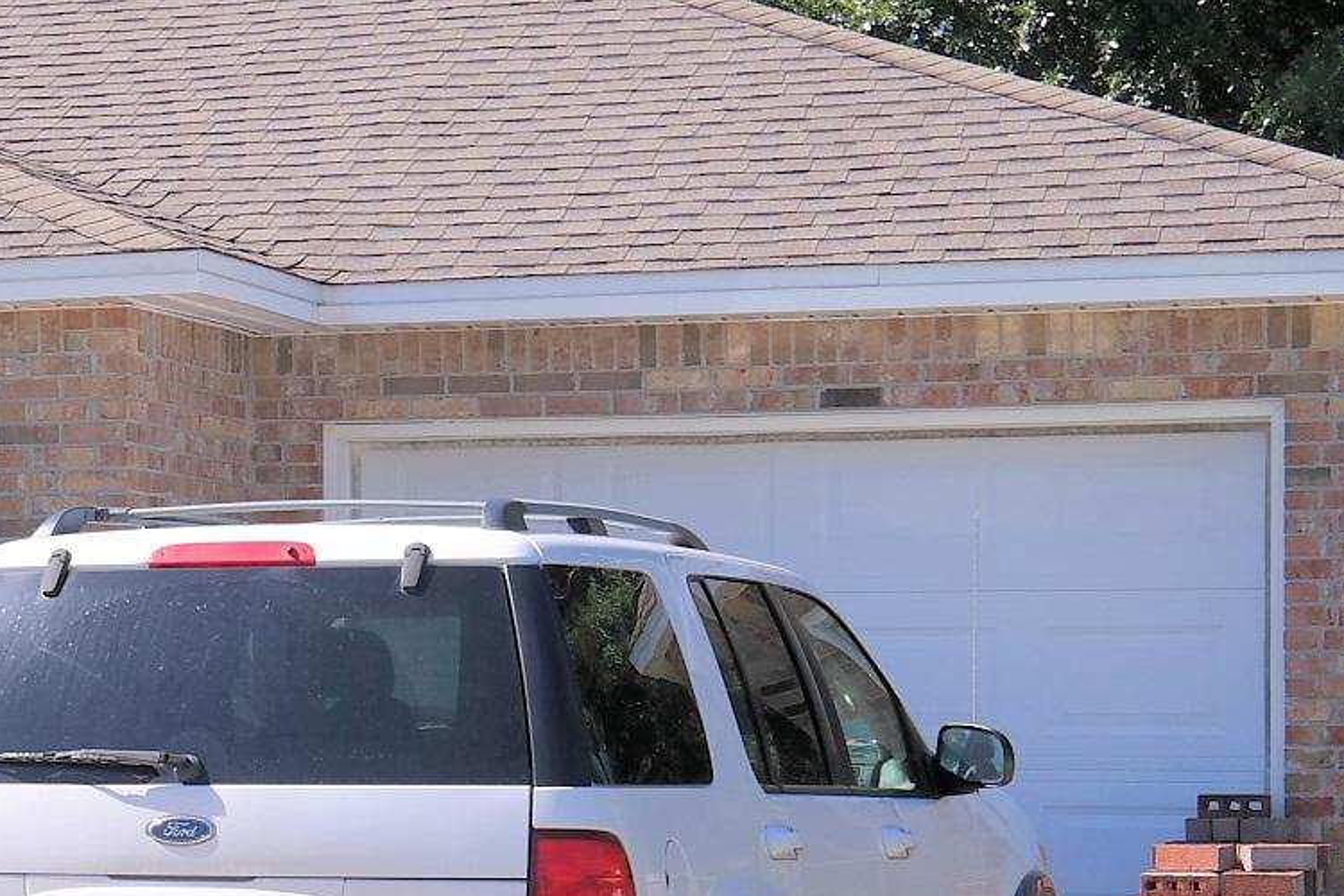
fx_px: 5450
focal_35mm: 146
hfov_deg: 13.1
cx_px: -853
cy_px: 744
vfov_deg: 9.4
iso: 100
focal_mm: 26
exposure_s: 1/250
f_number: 6.3
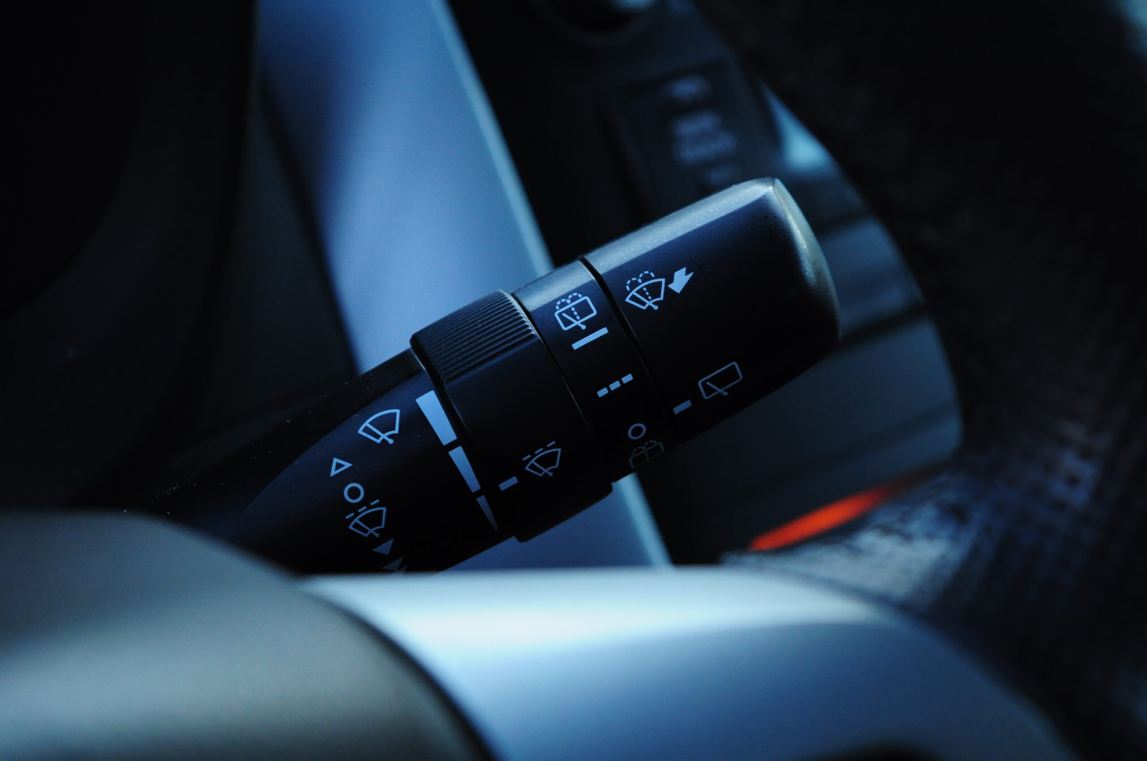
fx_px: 2625
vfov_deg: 16.5
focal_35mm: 82
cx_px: 574
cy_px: 380
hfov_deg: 24.6
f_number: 5.6
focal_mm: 55
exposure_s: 1/125
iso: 1000
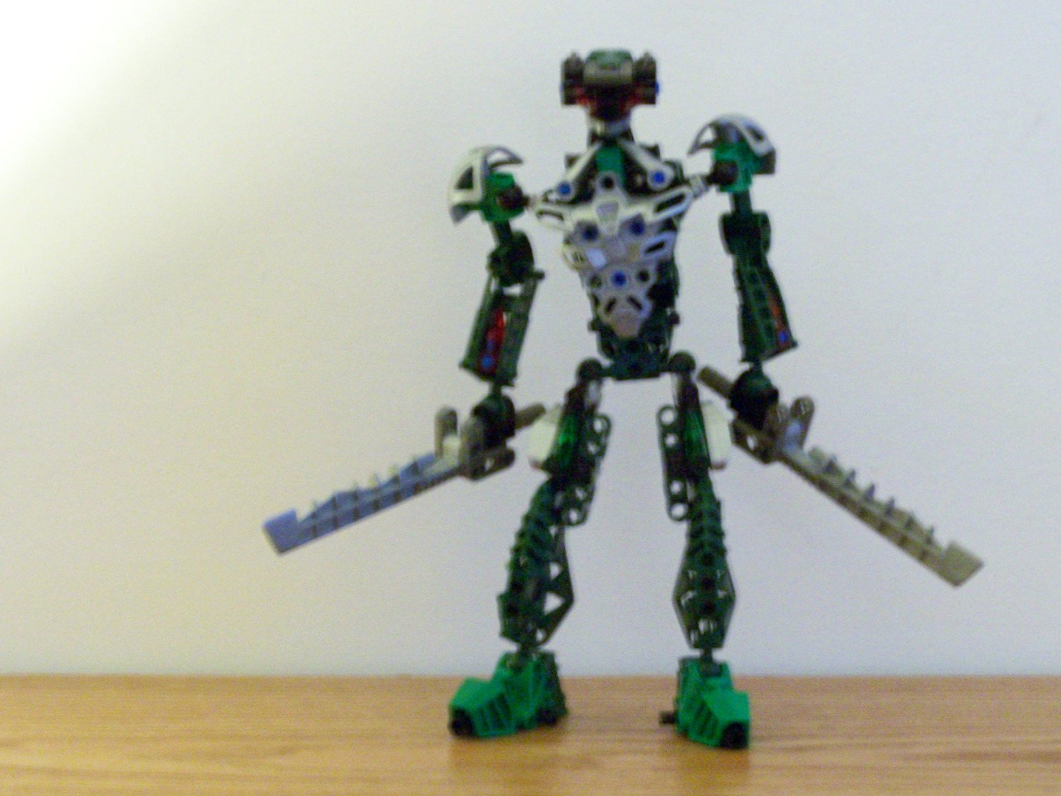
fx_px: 4046
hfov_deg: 14.9
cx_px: 641
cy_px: 412
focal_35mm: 132
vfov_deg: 11.2
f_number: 3.2
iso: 400
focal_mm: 17.5
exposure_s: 1/4
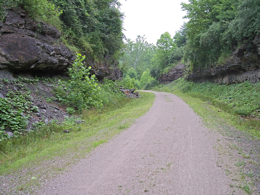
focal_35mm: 39
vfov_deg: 36.8
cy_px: 98
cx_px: 130
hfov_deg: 47.9
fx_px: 293
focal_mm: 8
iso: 100
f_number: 3.4
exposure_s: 1/180
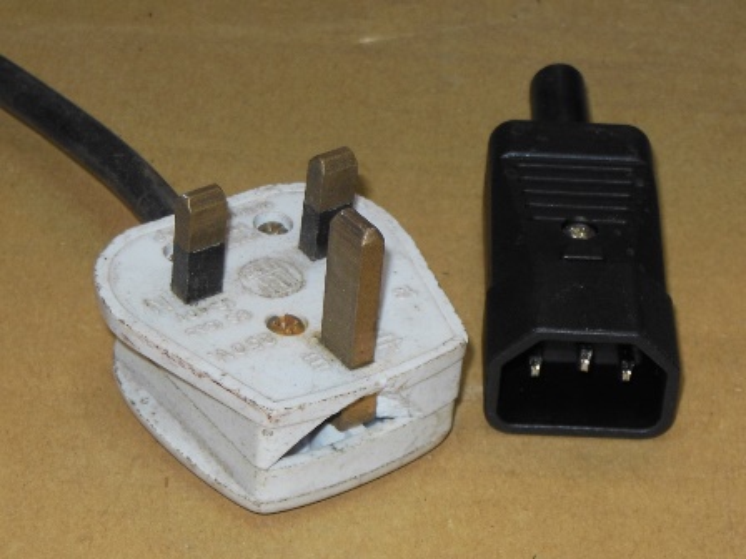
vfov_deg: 19.4
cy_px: 280
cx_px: 373
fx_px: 1638
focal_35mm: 76
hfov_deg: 25.7
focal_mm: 13.6
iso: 125
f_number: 4.4
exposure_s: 1/60
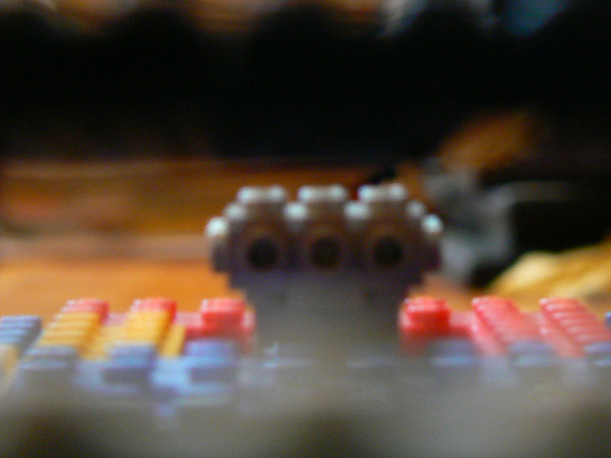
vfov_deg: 9.6
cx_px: 306
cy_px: 229
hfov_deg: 12.8
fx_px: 2718
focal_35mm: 154
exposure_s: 1/4
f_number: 3.2
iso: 200
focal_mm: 18.6
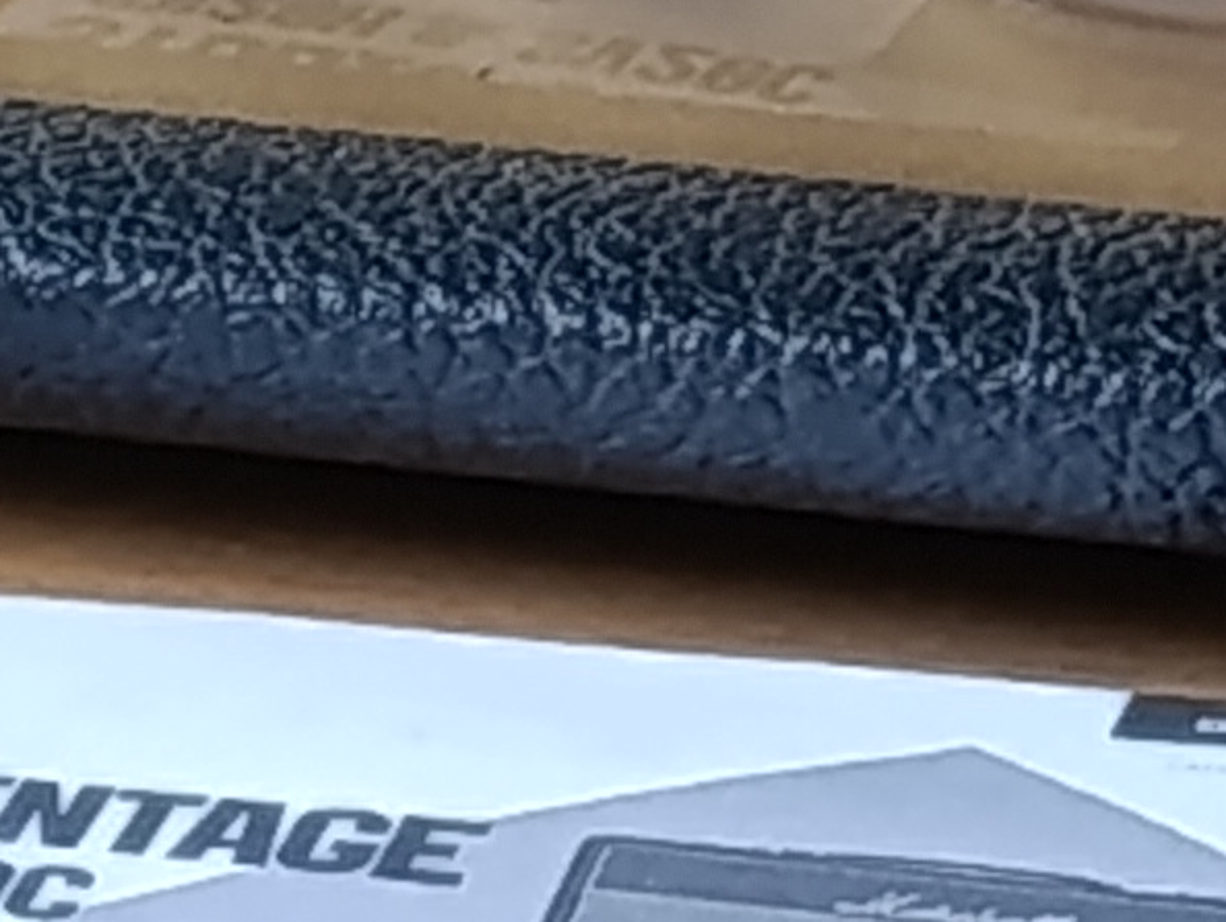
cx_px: 574
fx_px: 5603
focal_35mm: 158
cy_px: -934
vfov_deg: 8.9
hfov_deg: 12.5
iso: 1000
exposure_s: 1/100
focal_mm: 6.14
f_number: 1.6
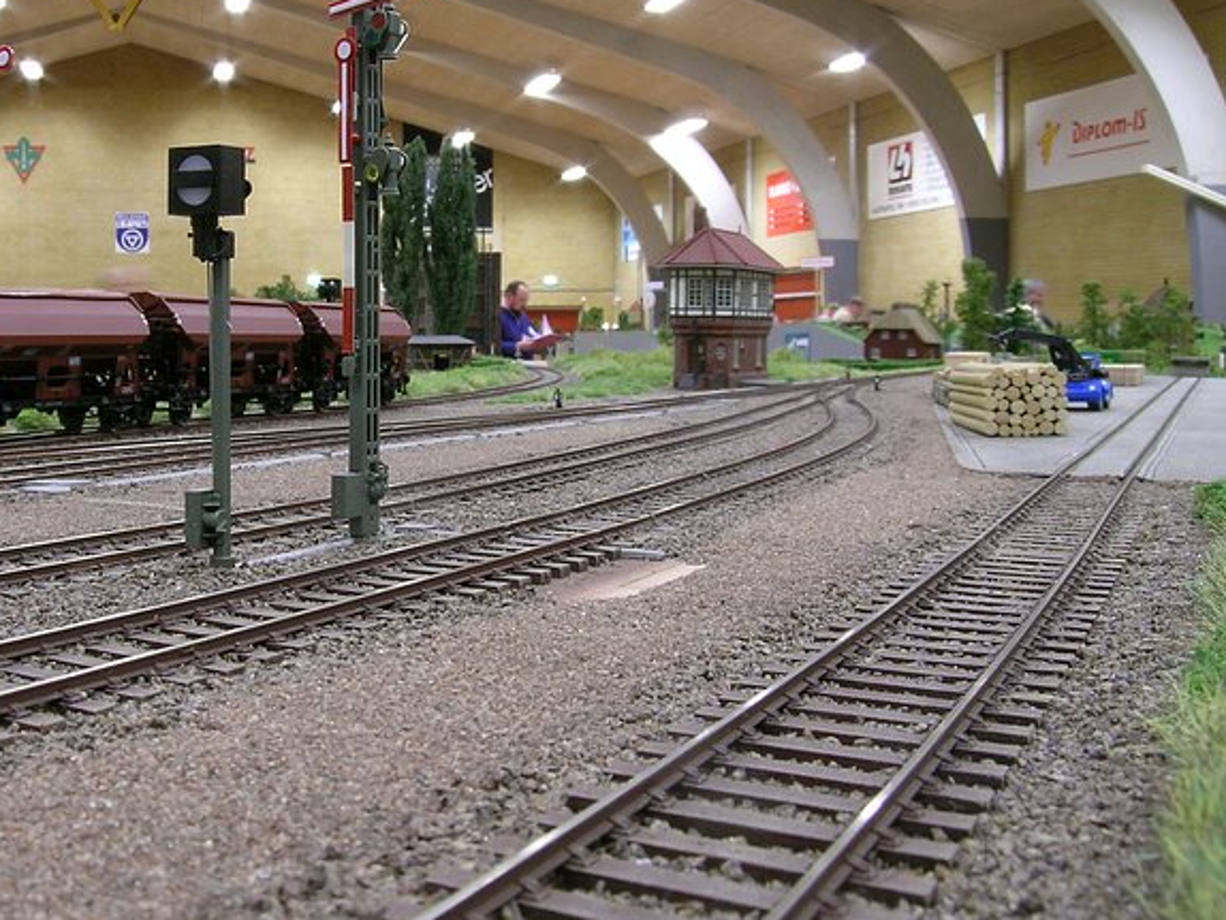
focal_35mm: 39
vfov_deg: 36.8
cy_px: 408
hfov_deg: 46.9
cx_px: 391
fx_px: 1382
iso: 50
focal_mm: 5.8
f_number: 7.9
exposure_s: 2.09
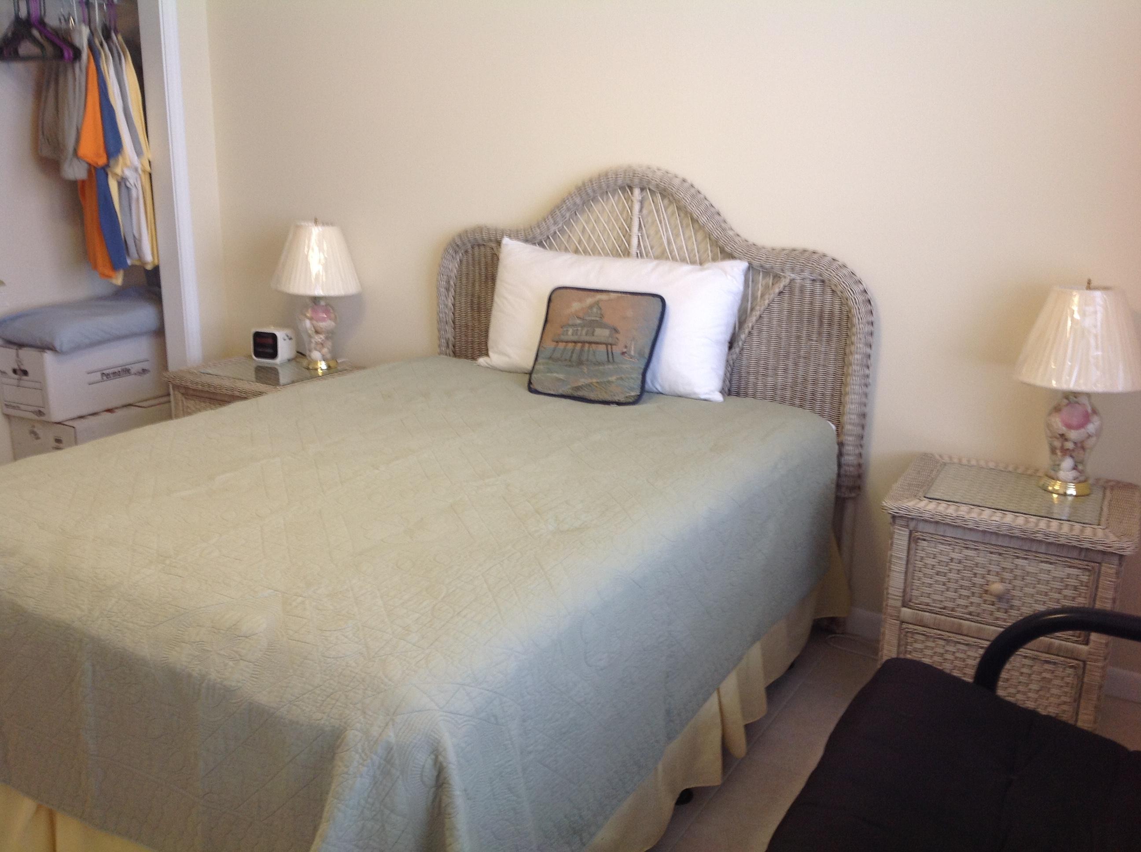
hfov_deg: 52.7
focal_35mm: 35
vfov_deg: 40.6
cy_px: 426
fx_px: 1152
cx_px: 570
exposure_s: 1/17
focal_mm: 4.28
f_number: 2.4
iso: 50
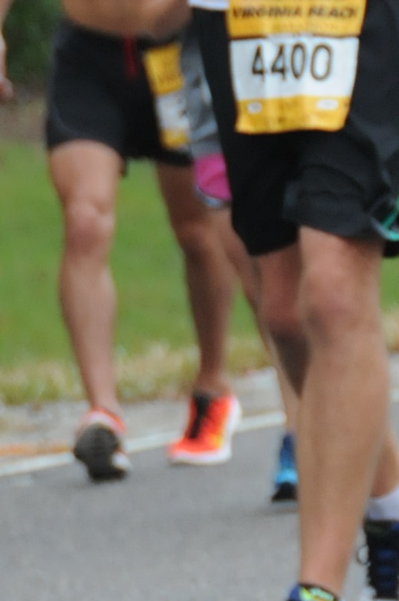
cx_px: 802
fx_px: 12219
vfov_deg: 2.8
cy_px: 102
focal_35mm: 733
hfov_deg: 1.9
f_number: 5.3
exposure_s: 1/500
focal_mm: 120
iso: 800
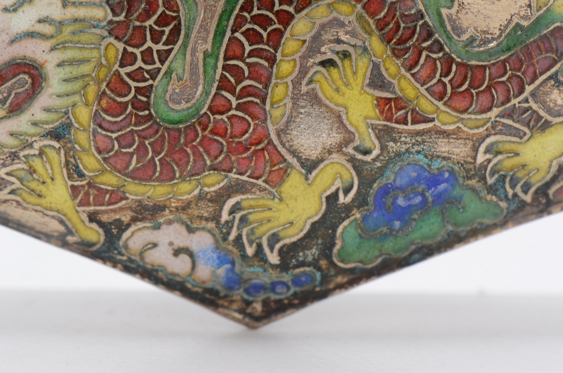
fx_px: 1990
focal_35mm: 128
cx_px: 282
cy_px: 186
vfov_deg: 10.7
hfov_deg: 16.1
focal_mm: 85
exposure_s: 1/125
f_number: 14
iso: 200
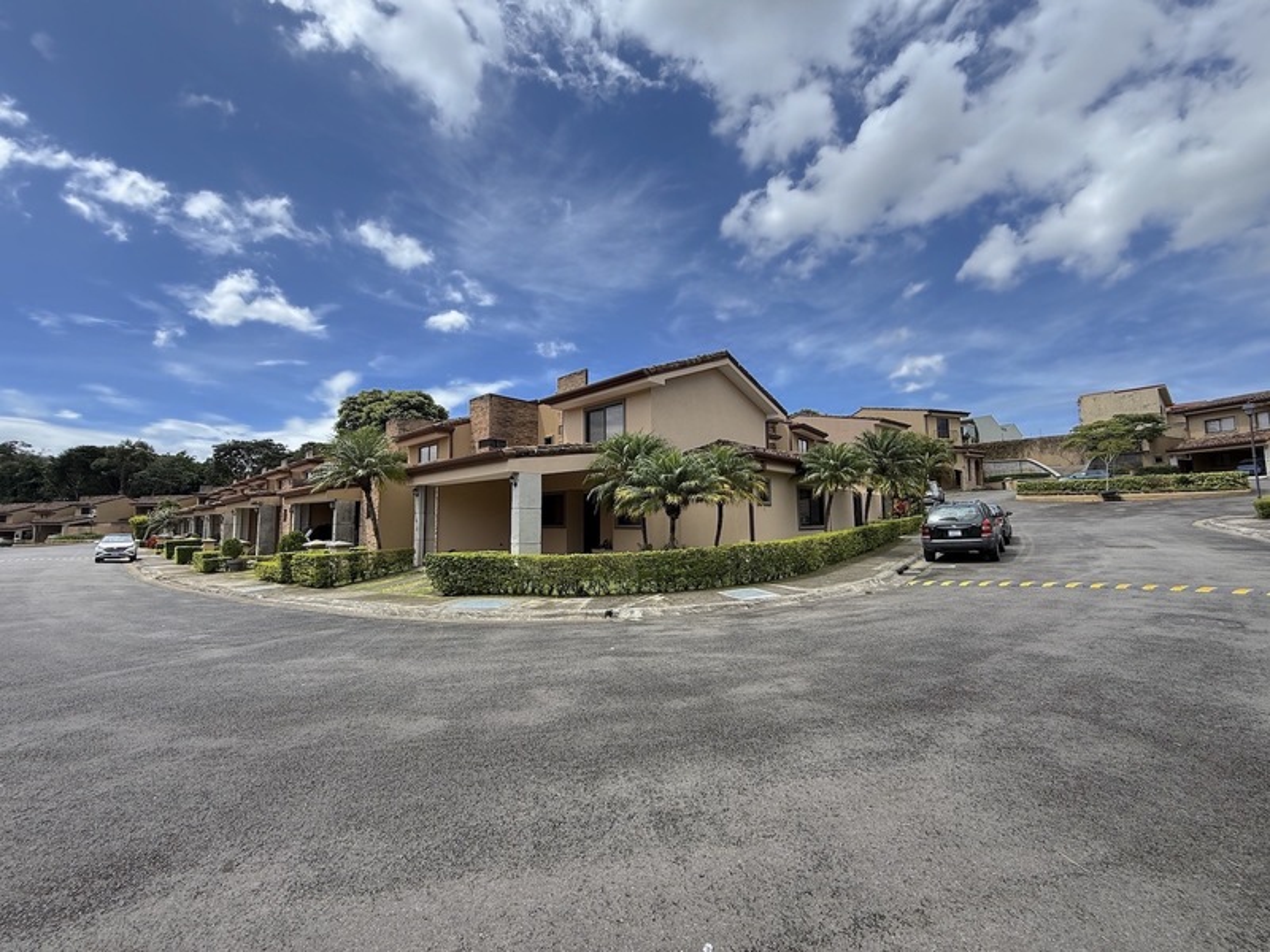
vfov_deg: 85.7
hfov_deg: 102.1
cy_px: 476
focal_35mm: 14
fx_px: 514
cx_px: 635
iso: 64
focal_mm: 2.22
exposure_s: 1/1339
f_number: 2.2
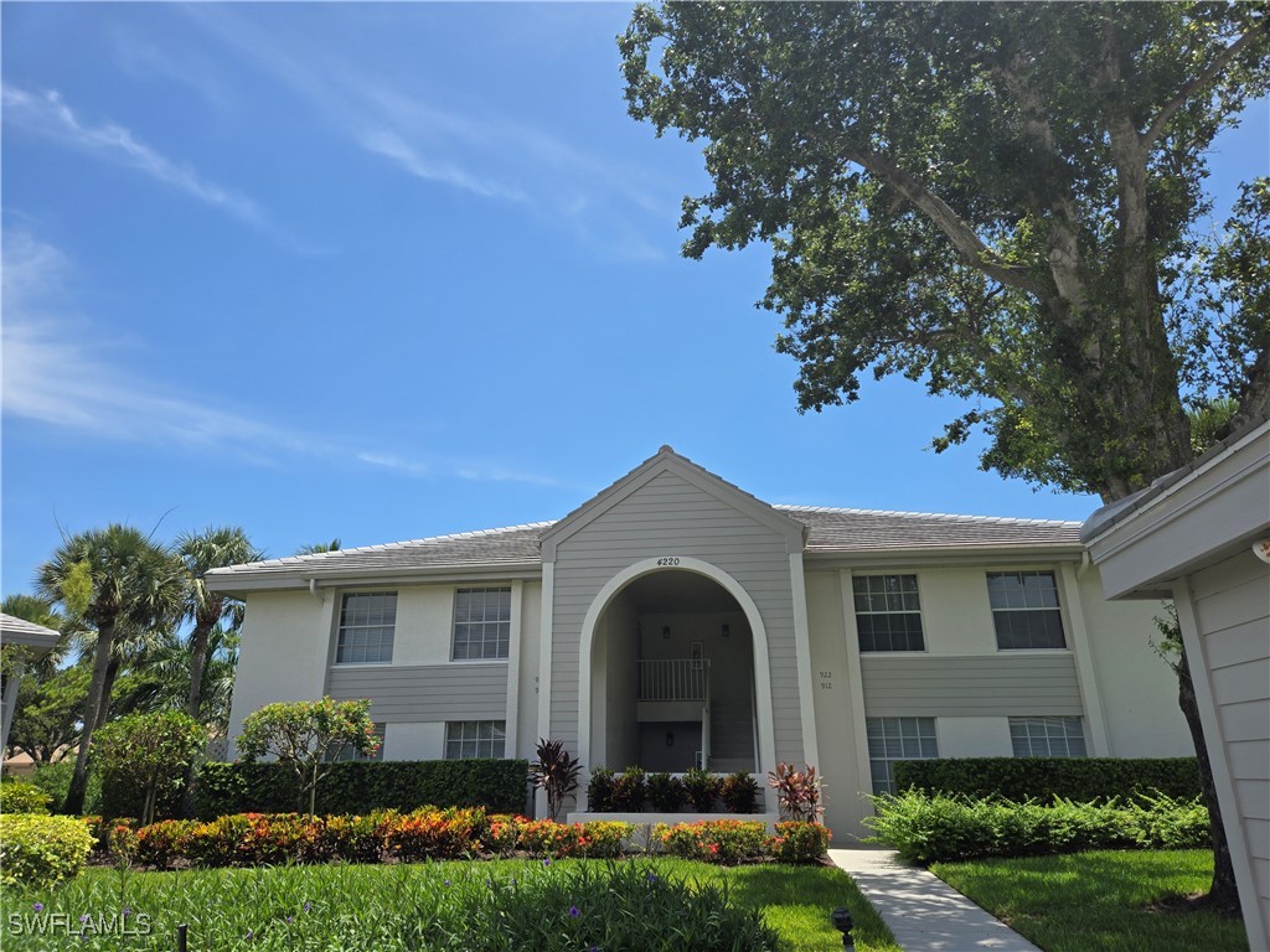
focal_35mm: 23
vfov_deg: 58.9
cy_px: 476
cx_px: 635
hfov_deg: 73.9
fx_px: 844
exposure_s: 1/1770
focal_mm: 5.4
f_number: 1.8
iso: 25
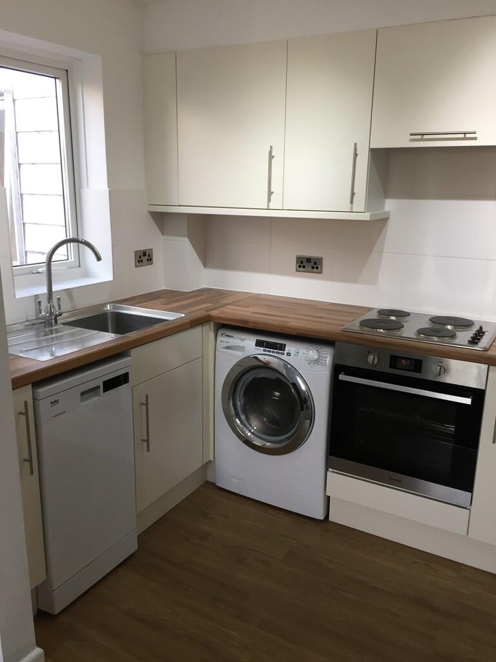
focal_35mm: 29
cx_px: 248
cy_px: 331
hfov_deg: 48.2
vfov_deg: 61.7
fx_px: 554
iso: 32
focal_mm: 4.15
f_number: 2.2
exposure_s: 1/33
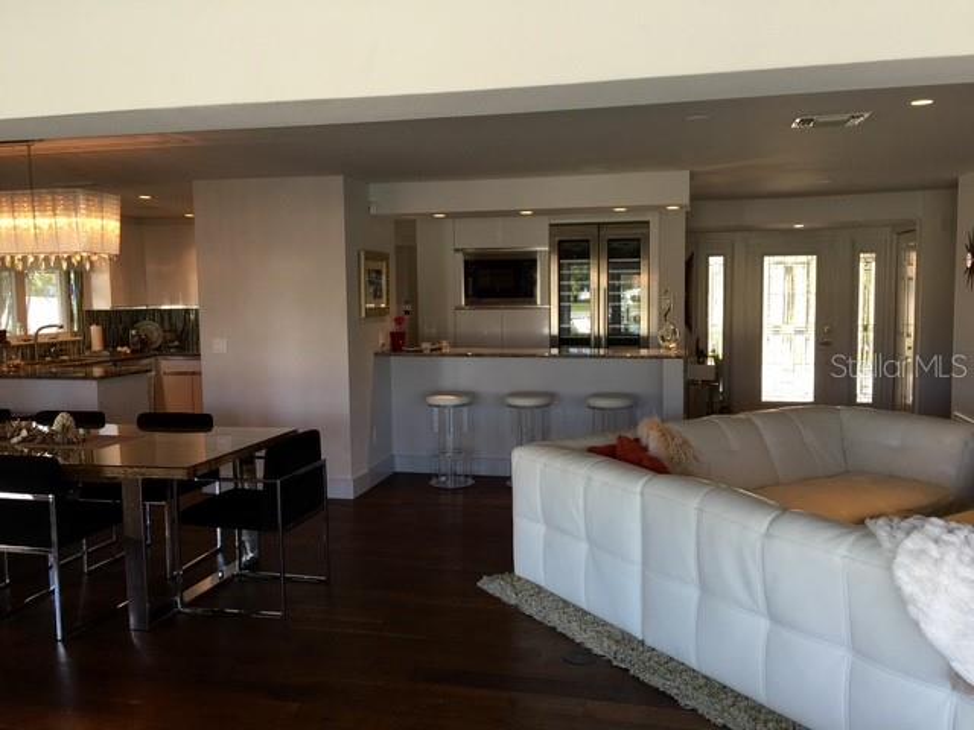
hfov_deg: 61.7
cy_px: 365
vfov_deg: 48.2
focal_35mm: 29
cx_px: 487
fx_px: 816
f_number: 2.2
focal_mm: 4.15
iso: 32
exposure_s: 1/40
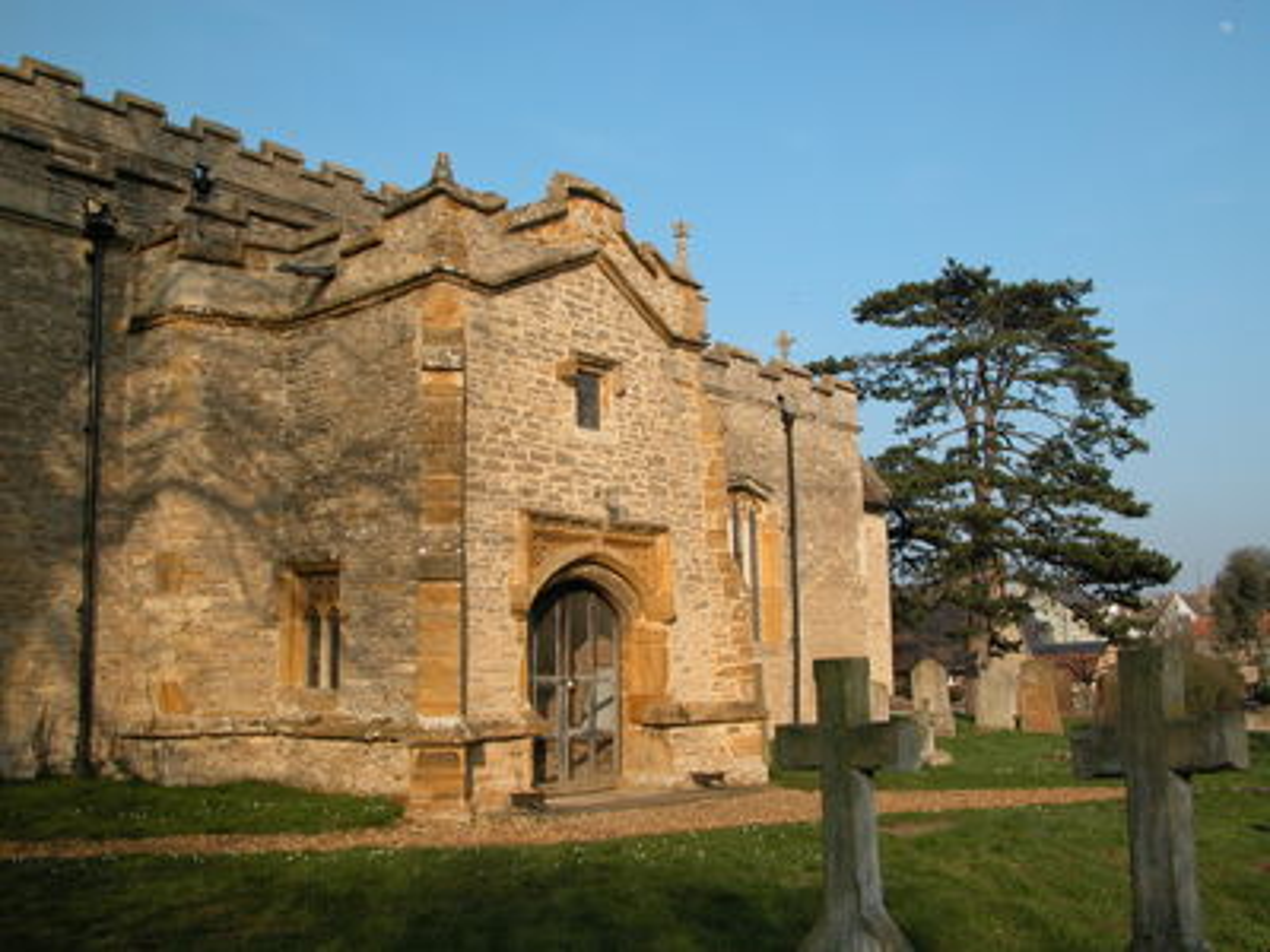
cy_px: 476
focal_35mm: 35
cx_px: 635
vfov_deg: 40.7
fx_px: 1284
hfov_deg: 52.6
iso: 100
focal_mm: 8.9
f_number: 6.3
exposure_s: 1/276
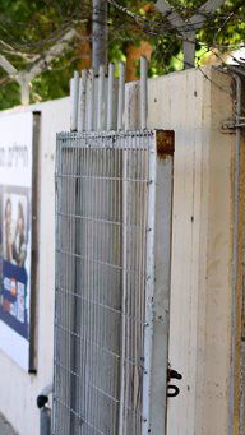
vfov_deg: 19.4
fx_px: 1269
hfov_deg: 10.4
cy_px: 230
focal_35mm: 110
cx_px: -182
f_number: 1.4
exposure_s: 1/500
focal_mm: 35
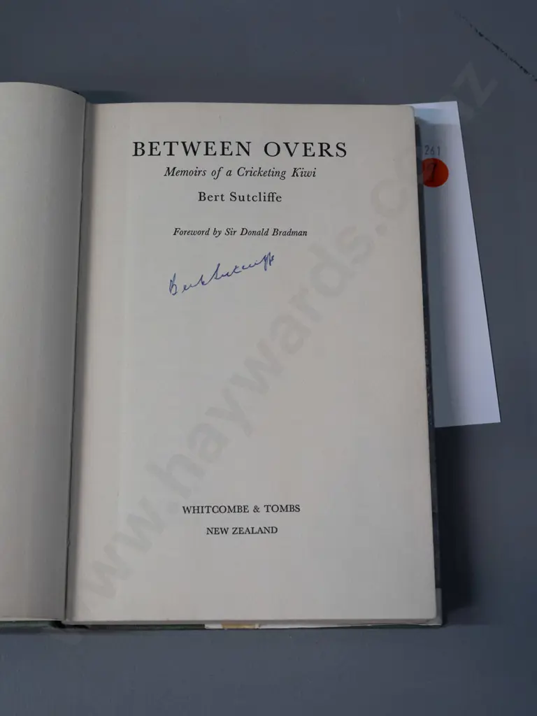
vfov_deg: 33.2
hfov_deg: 25.2
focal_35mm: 58
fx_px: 1200
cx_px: 268
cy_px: 358
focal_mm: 29
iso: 3200
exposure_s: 1/200
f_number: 5.6
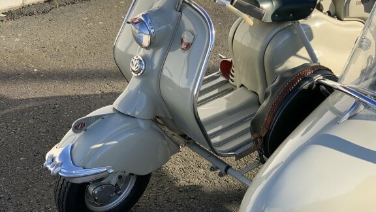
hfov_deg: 33.3
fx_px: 628
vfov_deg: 19.1
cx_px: 198
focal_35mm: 63
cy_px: 77
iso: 16
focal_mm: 6
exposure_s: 1/448
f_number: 2.4
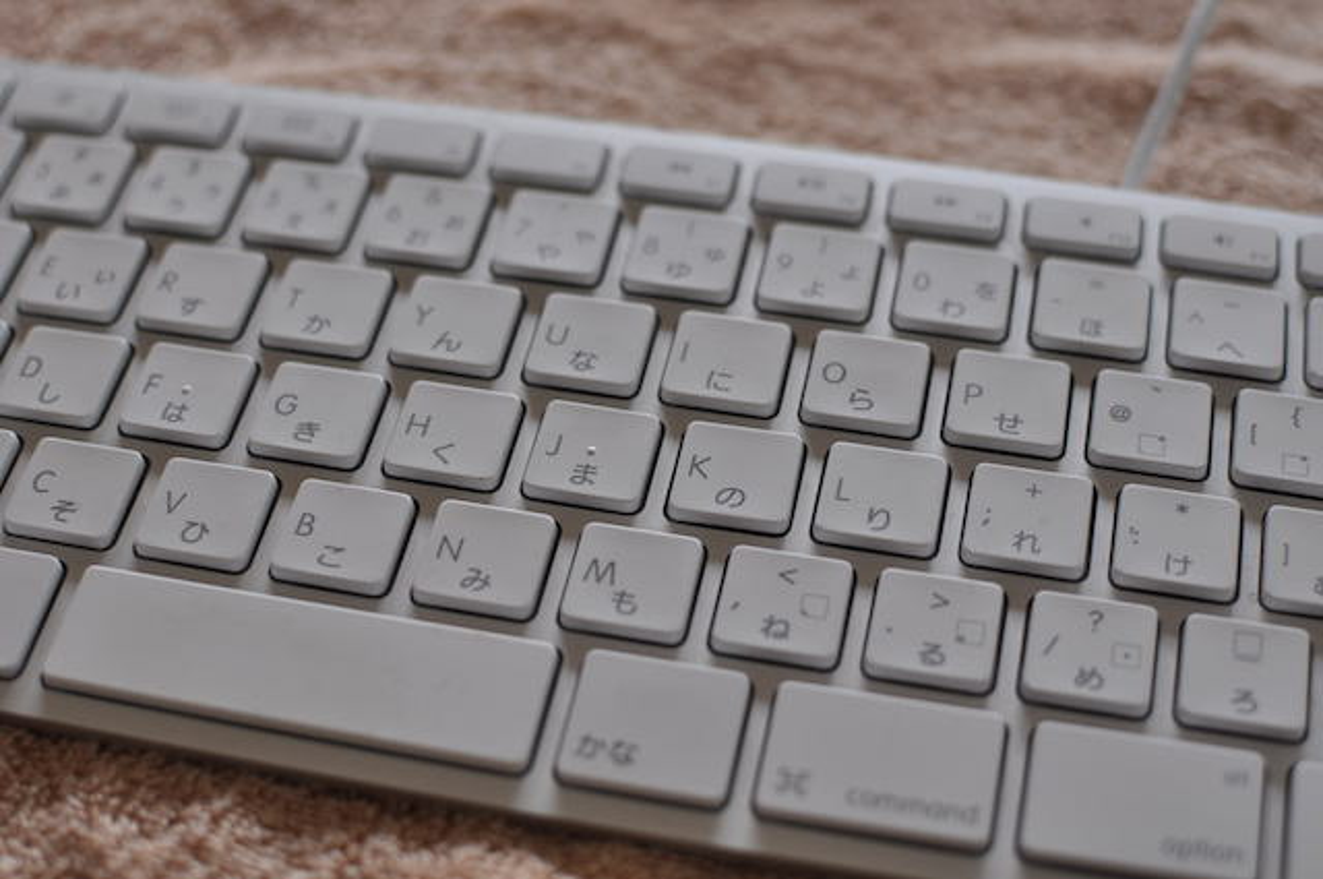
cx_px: 662
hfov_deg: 37.9
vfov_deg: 25.7
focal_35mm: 52
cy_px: 440
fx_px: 1927
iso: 200
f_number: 3.2
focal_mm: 35
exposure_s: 1/40
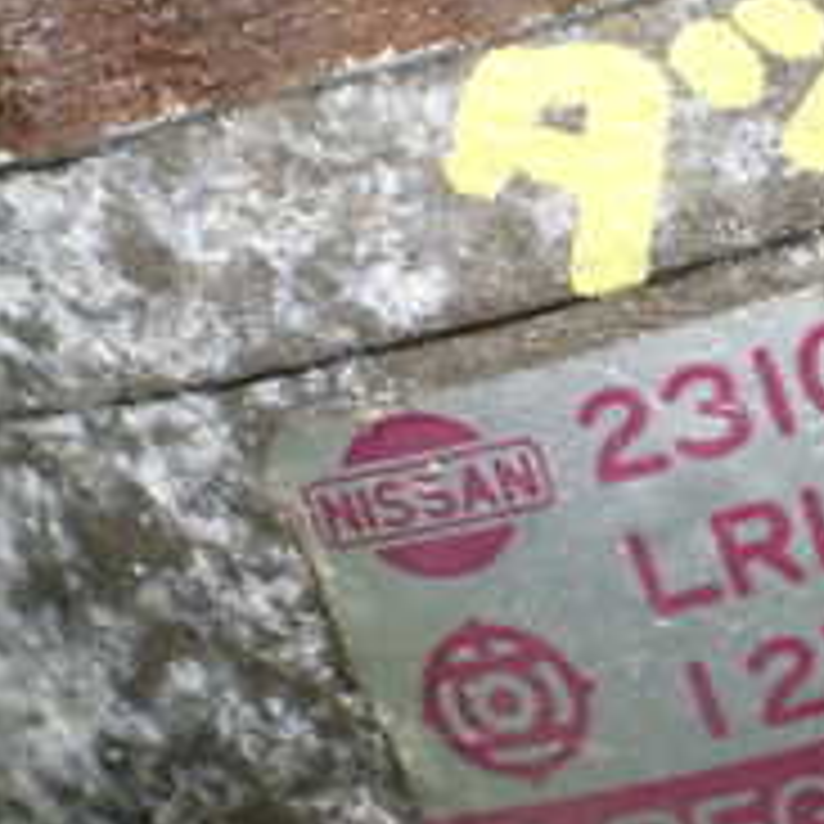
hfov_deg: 18.6
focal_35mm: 87
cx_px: 1054
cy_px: 486
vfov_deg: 19.9
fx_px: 2343
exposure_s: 1/125
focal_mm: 5.4
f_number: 2.3
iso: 800
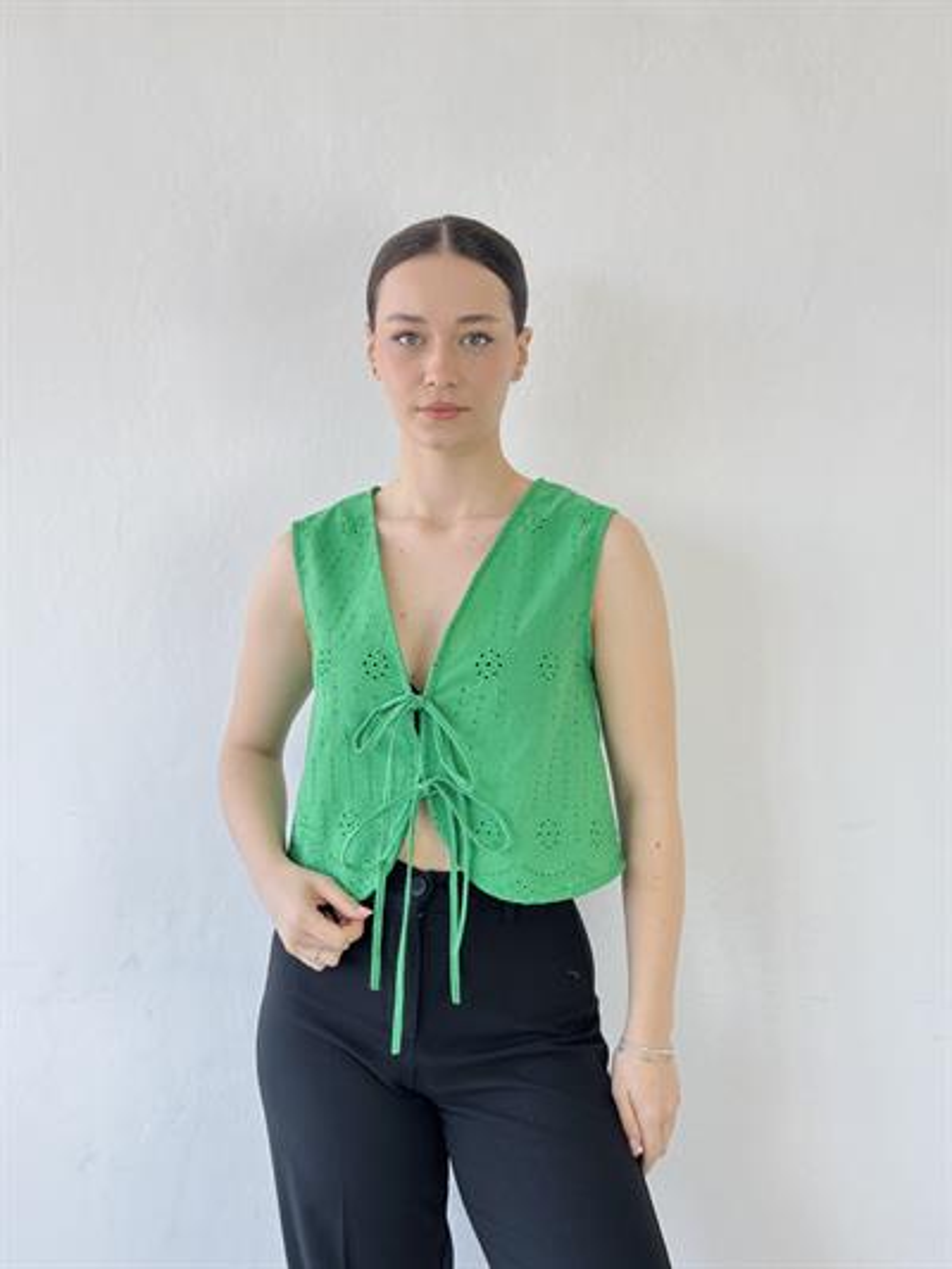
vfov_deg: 39.6
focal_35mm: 48
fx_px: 1759
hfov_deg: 30.3
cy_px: 634
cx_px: 476
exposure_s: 1/100
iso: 64
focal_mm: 6.76
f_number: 1.78
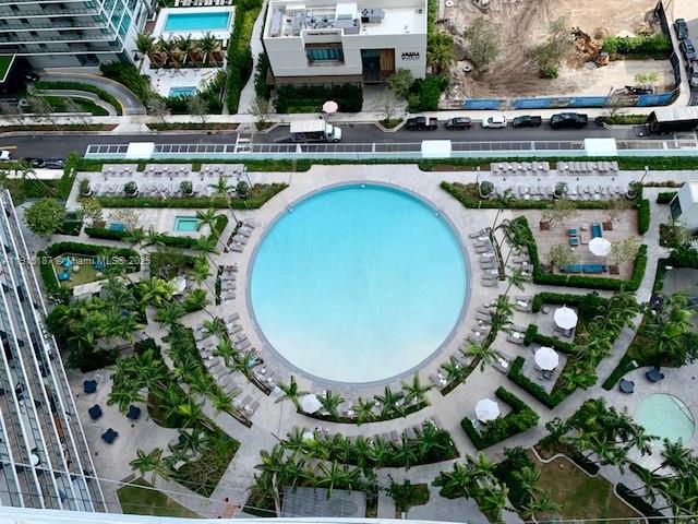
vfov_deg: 53.1
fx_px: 524
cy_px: 262
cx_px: 349
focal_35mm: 26
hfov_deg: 67.3
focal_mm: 4.25
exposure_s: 1/1190
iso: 25
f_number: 1.8
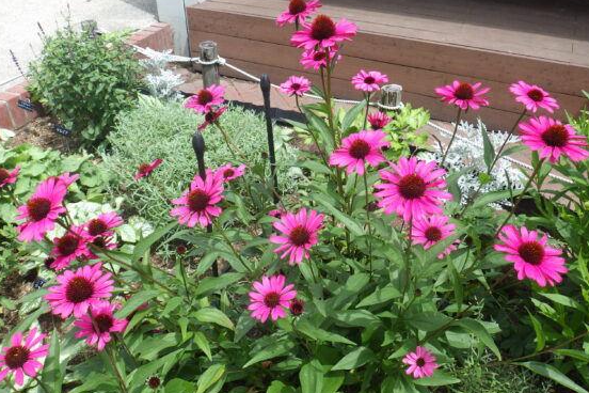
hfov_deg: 61.9
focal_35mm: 30
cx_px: 293
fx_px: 491
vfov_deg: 43.6
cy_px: 199
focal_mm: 5
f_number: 4.2
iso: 125
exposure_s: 1/320
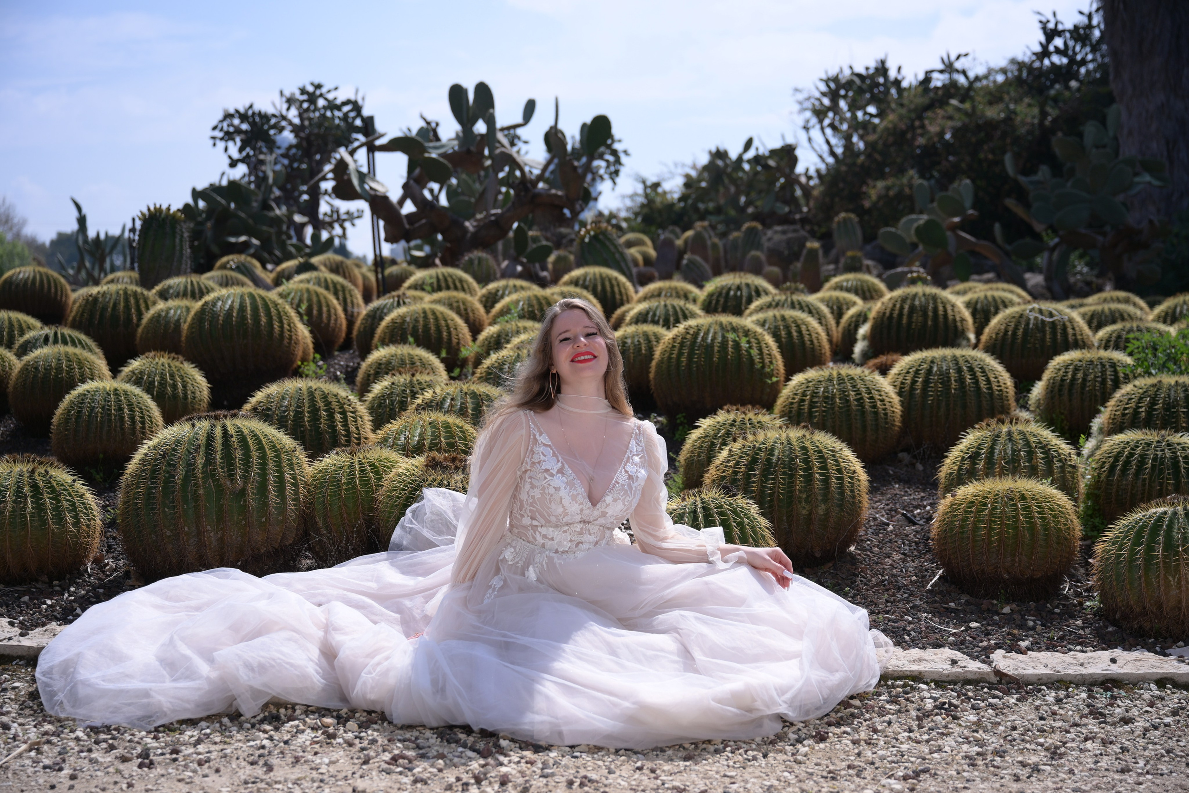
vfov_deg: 28.1
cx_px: 594
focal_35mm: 48
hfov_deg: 41.1
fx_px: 1586
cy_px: 396
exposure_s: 1/2000
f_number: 3.5
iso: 100
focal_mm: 48
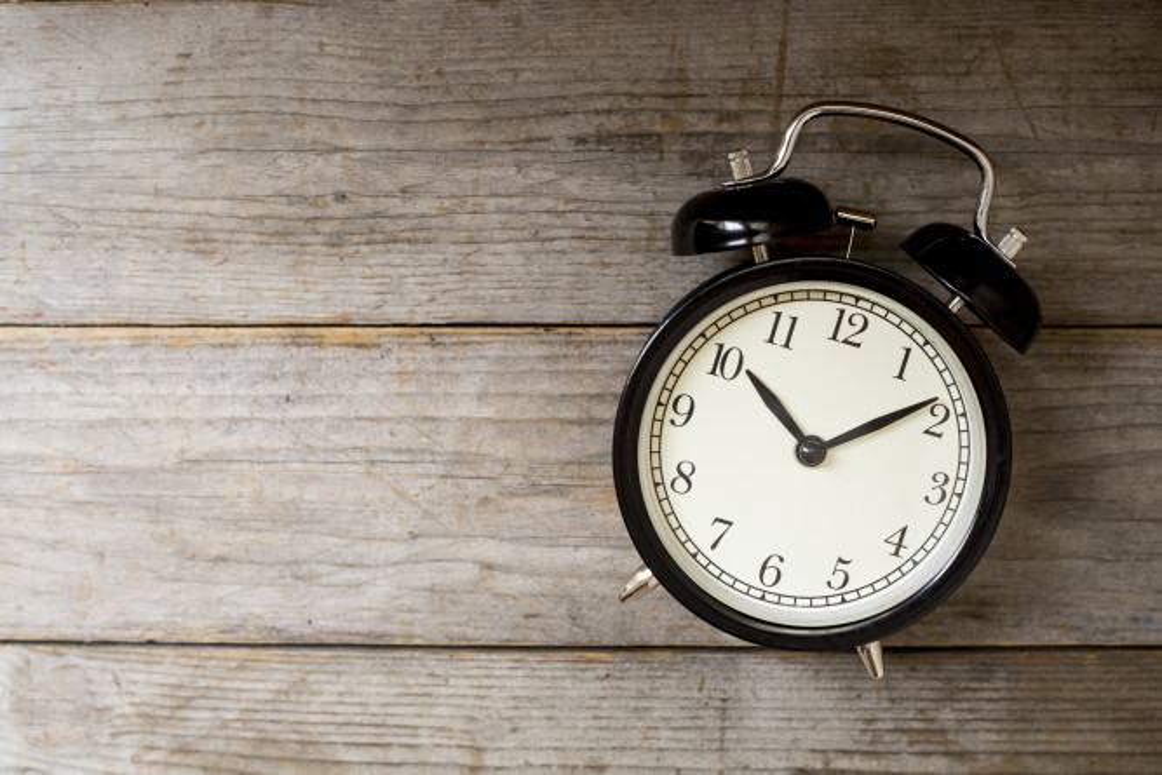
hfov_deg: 39.6
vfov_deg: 27.0
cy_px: 388
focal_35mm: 50
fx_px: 1614
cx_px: 581
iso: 320
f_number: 5.6
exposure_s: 1/125
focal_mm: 50
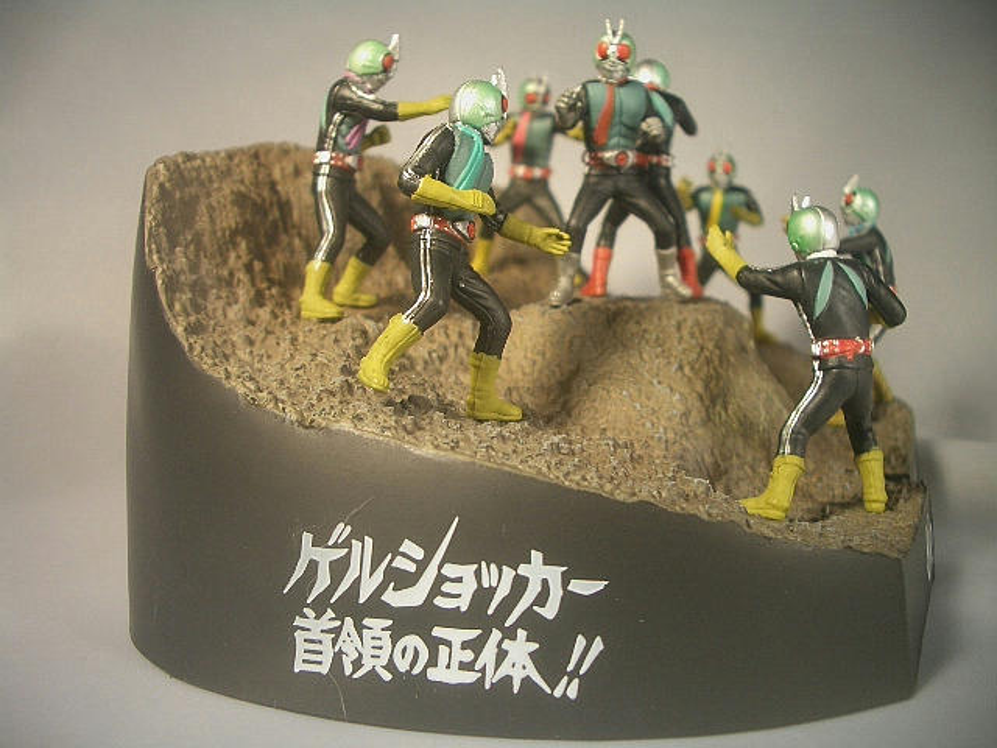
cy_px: 374
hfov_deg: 52.6
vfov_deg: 40.7
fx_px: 1008
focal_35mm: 35
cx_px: 498
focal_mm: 5.8
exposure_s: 1/60
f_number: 2.6
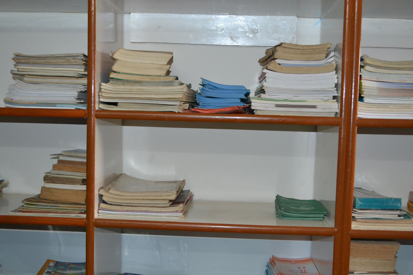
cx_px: 206
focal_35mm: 42
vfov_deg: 31.9
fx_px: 482
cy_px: 138
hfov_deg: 46.4
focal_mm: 28
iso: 1800
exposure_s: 1/60
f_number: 4.5
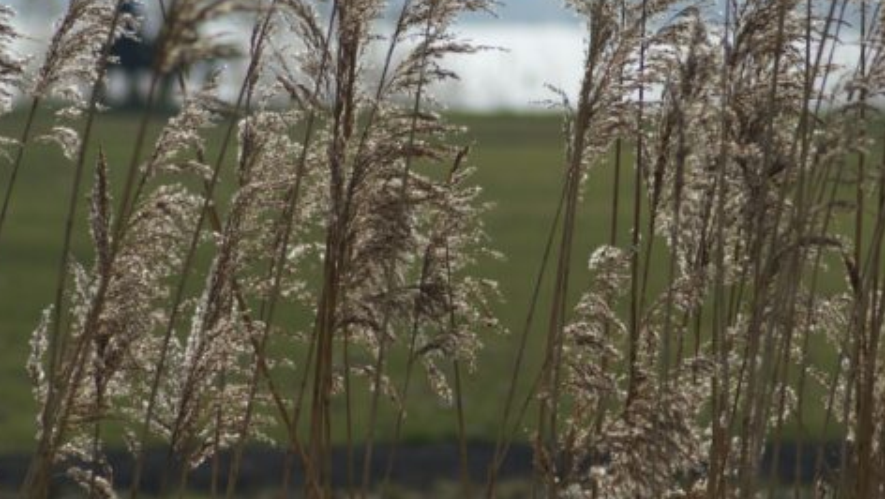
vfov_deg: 3.8
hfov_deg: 6.7
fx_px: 7513
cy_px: 171
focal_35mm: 320
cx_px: 459
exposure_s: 1/500
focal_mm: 160
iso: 100
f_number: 6.3
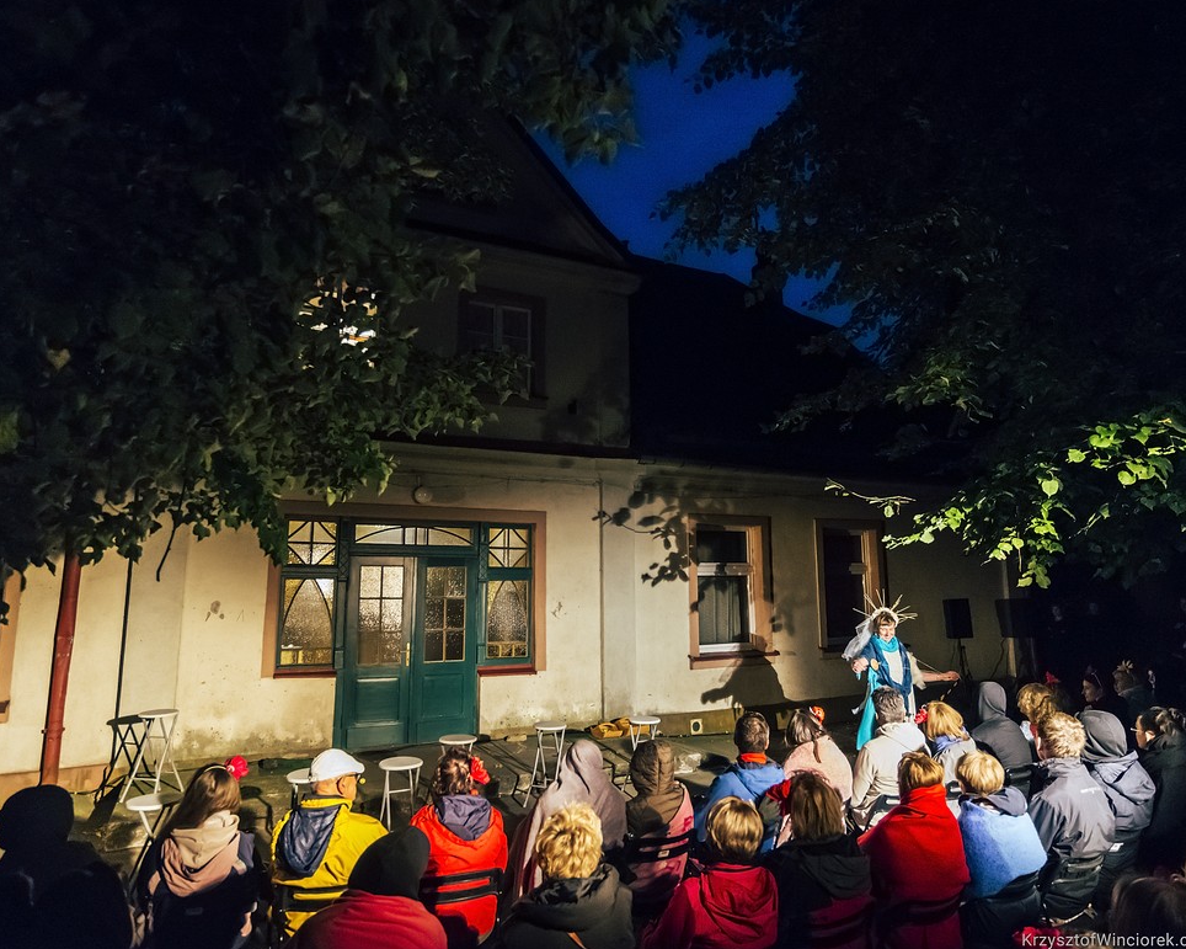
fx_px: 737
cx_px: 614
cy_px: 464
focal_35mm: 21
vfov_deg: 65.5
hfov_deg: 77.6
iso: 3200
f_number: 3.5
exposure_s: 1/30
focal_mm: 18
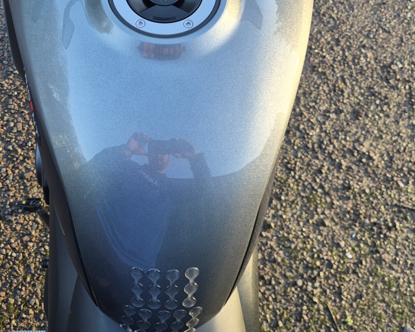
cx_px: 129
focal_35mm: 37
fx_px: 454
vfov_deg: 38.9
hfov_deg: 48.0
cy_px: 77
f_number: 1.8
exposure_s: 1/180
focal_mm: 5.4
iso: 50
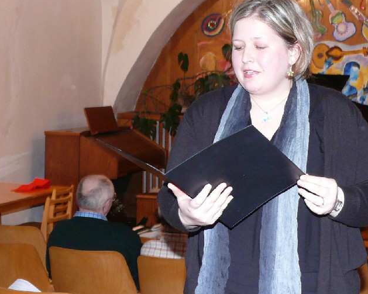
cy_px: 110
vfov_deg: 16.2
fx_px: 1035
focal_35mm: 95
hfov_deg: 20.1
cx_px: 263
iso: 200
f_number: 3.2
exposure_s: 1/30
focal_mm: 9.3
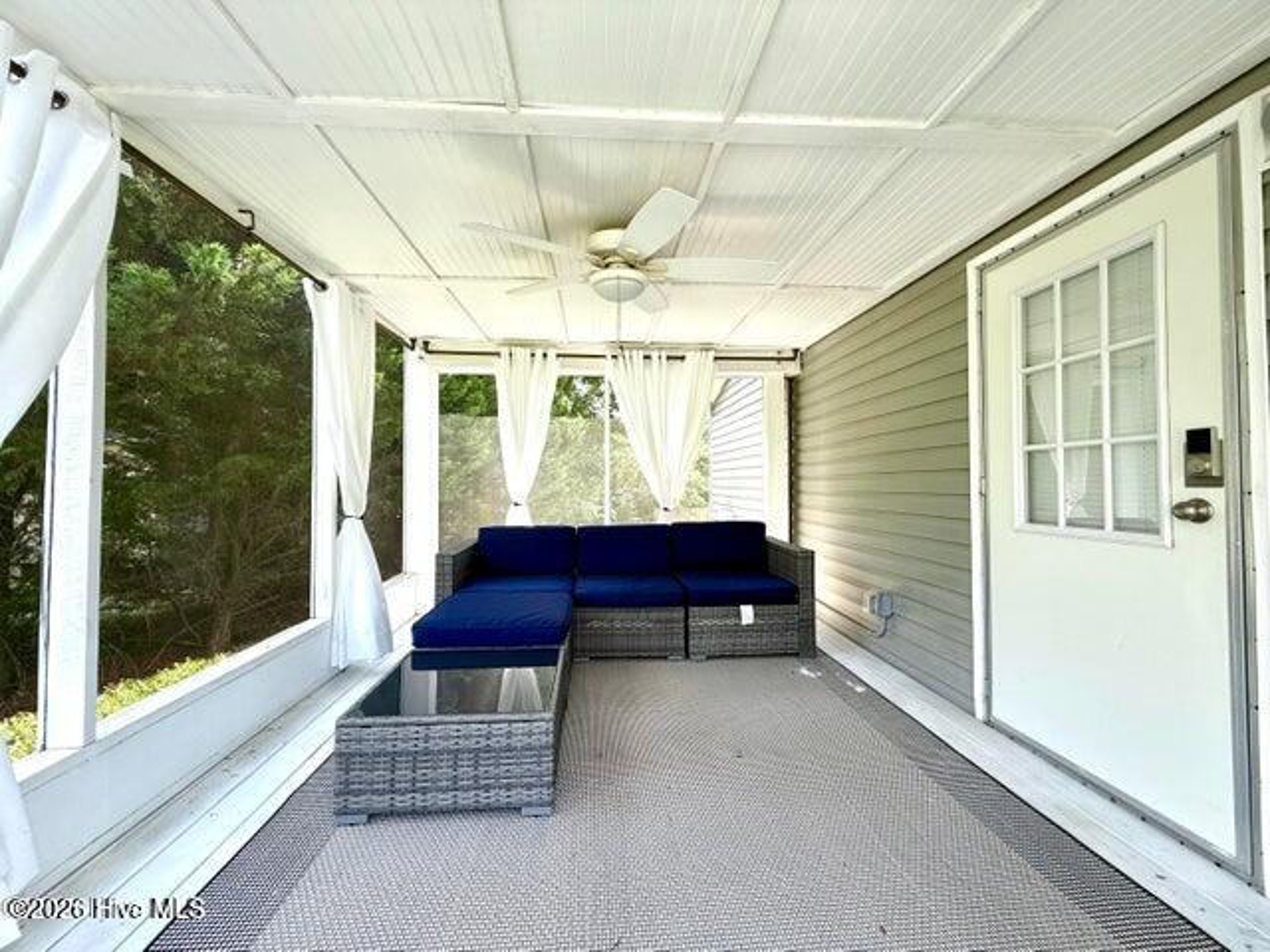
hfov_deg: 102.1
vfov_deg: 85.7
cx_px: 635
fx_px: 514
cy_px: 476
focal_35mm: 14
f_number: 2.2
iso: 50
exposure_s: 1/205
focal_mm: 2.22
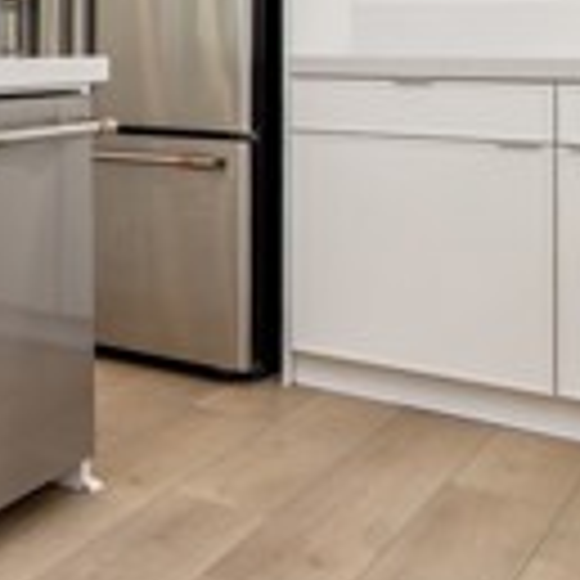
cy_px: 58
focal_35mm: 59
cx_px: -531
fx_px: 1118
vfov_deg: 28.0
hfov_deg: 19.4
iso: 200
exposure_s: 1/125
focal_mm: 14
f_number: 5.6
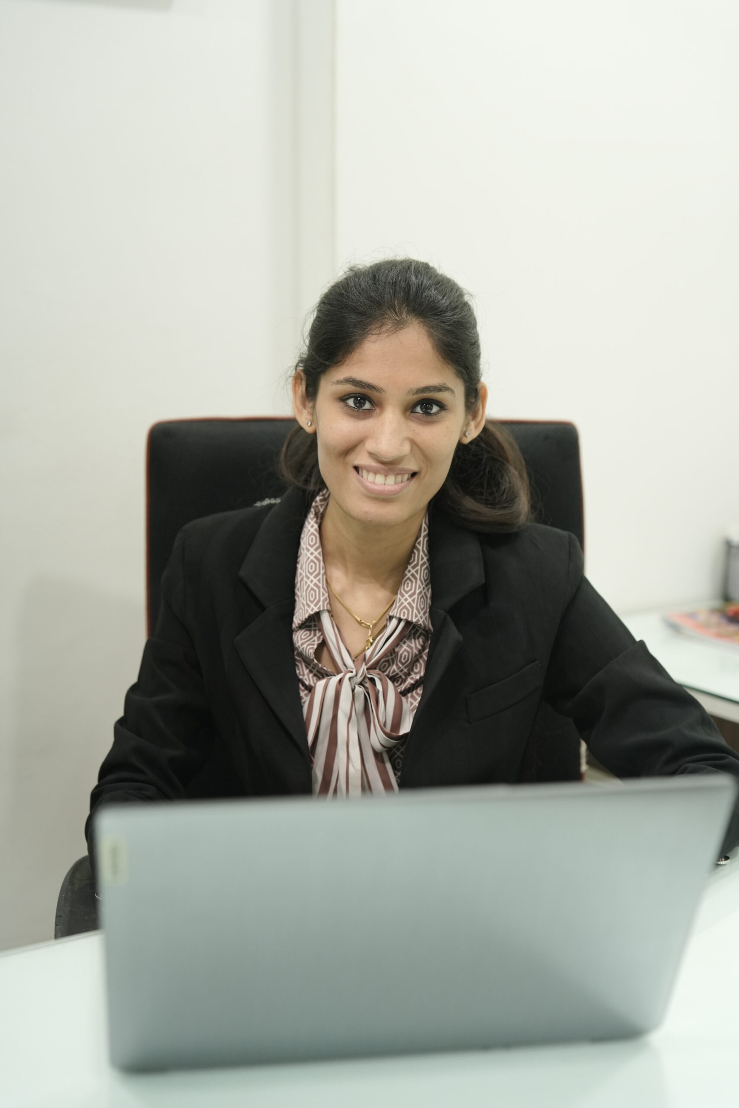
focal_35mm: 50
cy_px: 554
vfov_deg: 39.6
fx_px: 1539
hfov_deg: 27.0
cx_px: 370
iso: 1600
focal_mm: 50
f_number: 2.8
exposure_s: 1/250
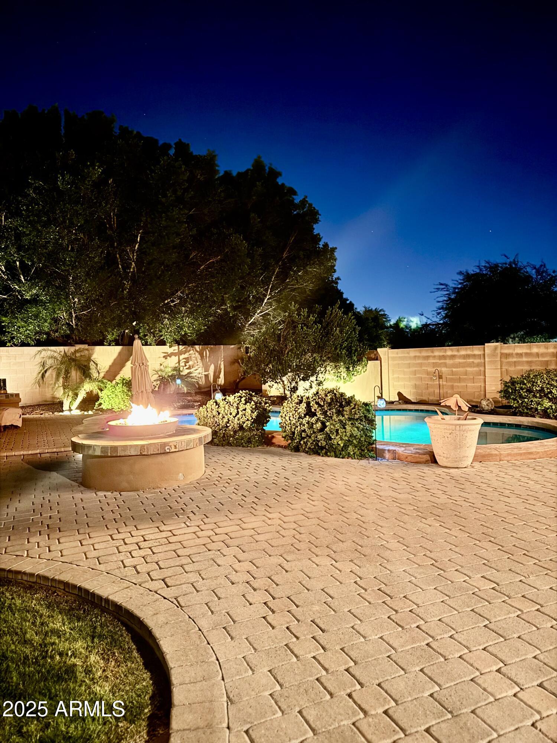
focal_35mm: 24
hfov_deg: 56.8
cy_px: 372
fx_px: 515
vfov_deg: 71.6
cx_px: 278
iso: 2000
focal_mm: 6.76
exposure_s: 1/9
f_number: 1.78
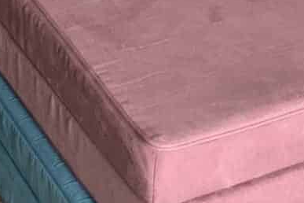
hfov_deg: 11.5
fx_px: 1511
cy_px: -206
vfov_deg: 7.4
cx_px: 140
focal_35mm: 179
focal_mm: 4.25
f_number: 1.8
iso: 200
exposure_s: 1/60
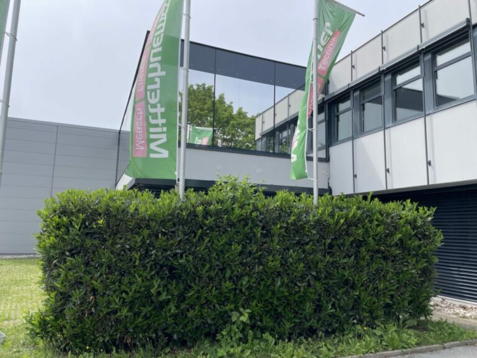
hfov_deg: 67.3
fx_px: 358
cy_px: 179
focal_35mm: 26
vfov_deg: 53.1
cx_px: 238
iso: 32
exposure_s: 1/2564
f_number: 1.6
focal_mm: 4.2
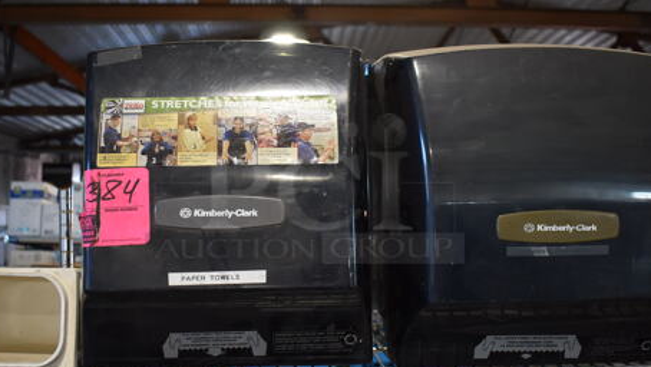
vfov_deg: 31.2
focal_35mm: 38
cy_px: 188
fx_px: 656
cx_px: 305
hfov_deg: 52.7
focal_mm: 18
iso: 800
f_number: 3.5
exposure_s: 1/125
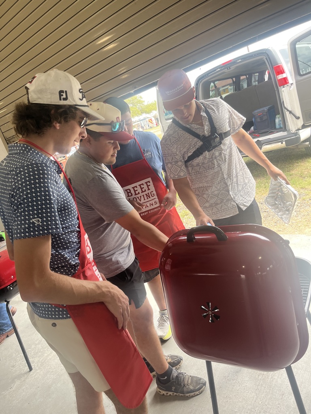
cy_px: 207
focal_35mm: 26
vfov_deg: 67.3
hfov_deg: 53.1
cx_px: 156
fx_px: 311
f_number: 1.6
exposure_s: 1/159
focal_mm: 5.1
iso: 50
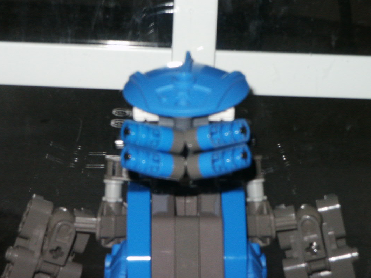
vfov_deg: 8.8
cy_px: 137
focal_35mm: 168
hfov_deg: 11.8
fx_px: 1800
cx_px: 171
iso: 200
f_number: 8
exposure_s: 1/125
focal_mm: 28.23
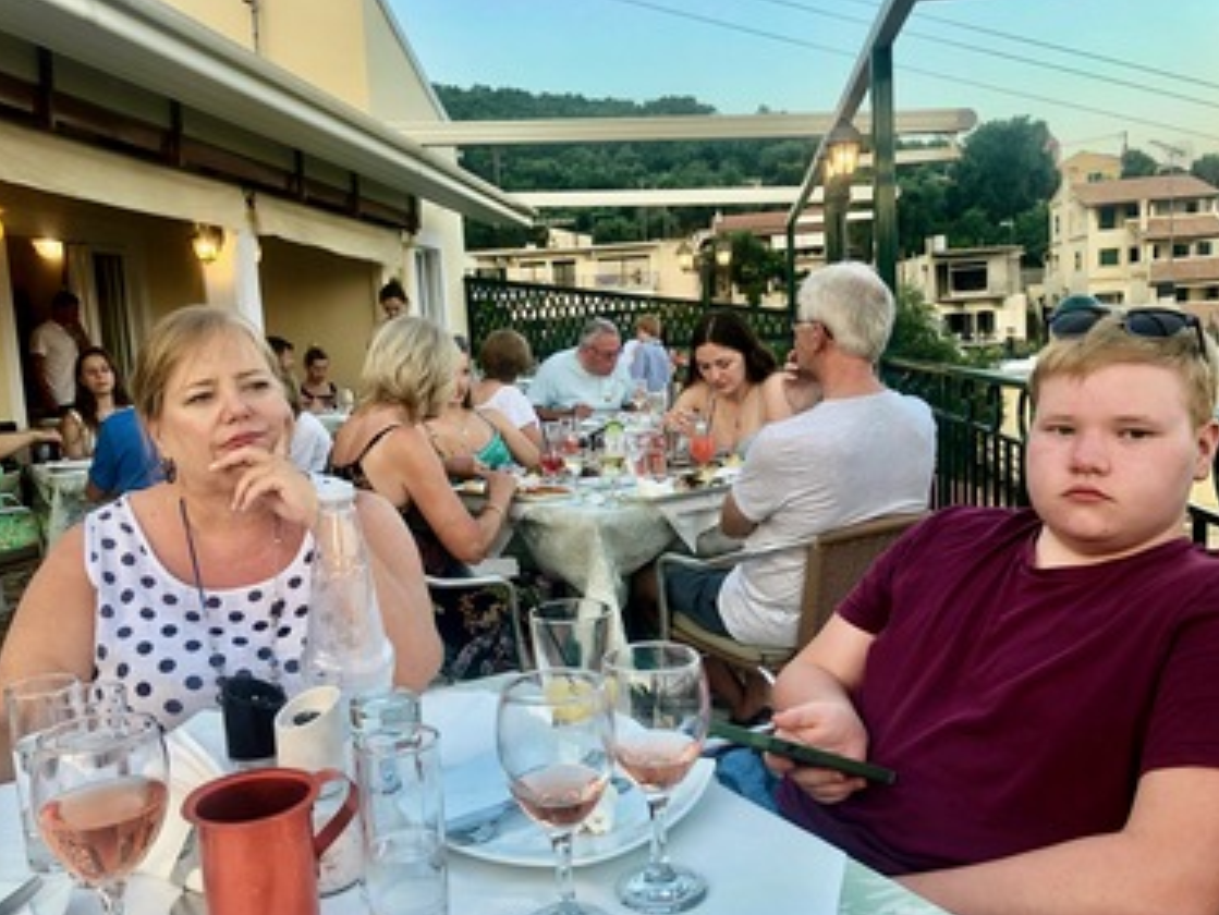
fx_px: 1057
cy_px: 474
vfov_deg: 46.8
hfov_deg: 59.9
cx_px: 578
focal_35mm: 30
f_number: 1.8
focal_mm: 3.99
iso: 50
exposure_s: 1/120
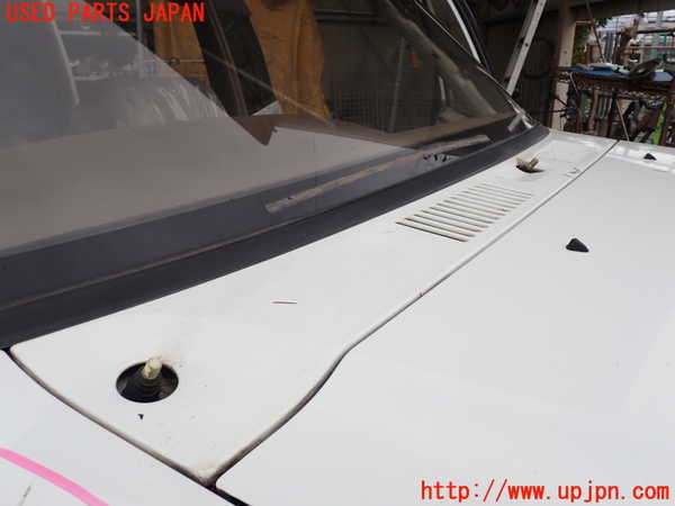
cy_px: 253
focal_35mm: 30
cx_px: 338
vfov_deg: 46.8
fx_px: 585
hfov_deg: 60.0
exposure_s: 1/500
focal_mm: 5.4
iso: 100
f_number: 3.2
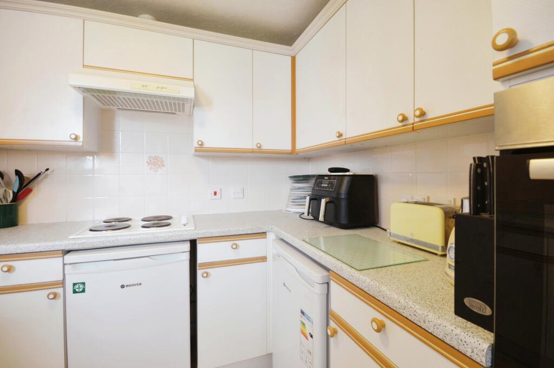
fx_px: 230
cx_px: 277
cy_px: 184
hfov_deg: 100.5
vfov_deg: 77.1
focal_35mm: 15
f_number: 9
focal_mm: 10
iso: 200
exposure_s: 1/1.3
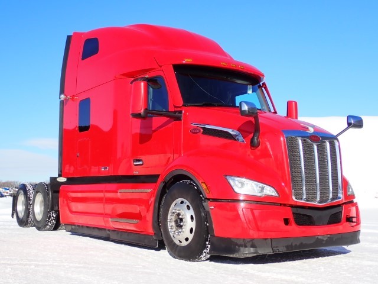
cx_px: 189
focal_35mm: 44
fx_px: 480
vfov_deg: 32.9
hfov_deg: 42.9
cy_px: 142
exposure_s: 1/1000
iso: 100
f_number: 4
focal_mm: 7.84
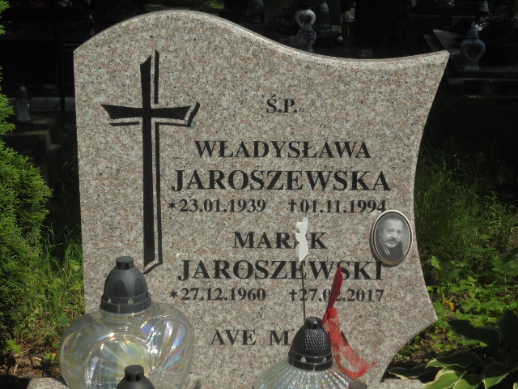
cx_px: 259
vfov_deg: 20.2
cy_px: 194
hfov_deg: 26.7
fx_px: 1092
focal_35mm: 73
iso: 100
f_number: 6.1
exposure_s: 1/640
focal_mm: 13.1
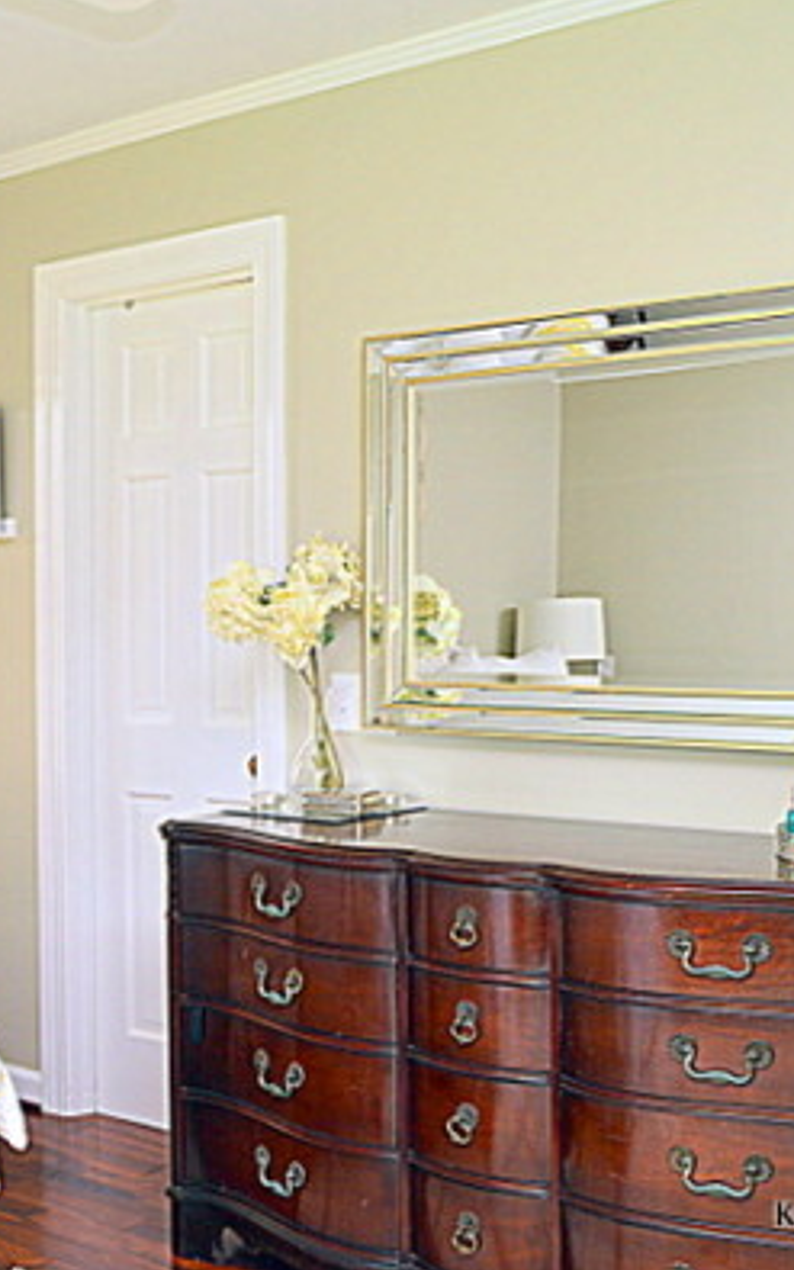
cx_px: 251
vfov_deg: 39.6
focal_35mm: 51
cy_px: 632
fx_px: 1765
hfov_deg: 25.2
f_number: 5.6
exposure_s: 1/1.6
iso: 400
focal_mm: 22
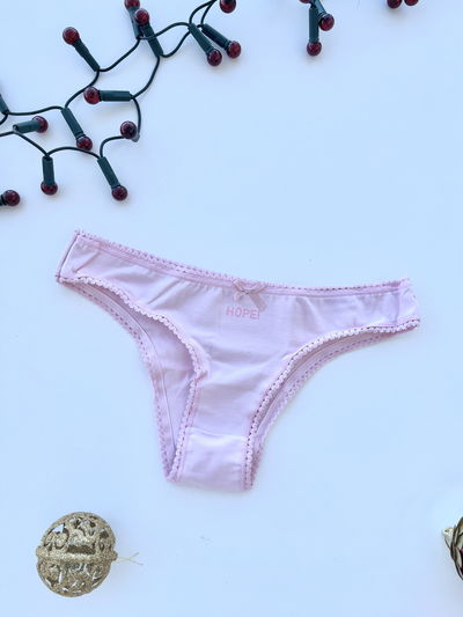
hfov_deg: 53.1
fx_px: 463
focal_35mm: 26
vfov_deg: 67.3
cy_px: 308
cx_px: 232
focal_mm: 5.1
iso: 50
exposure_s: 1/618
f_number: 1.6
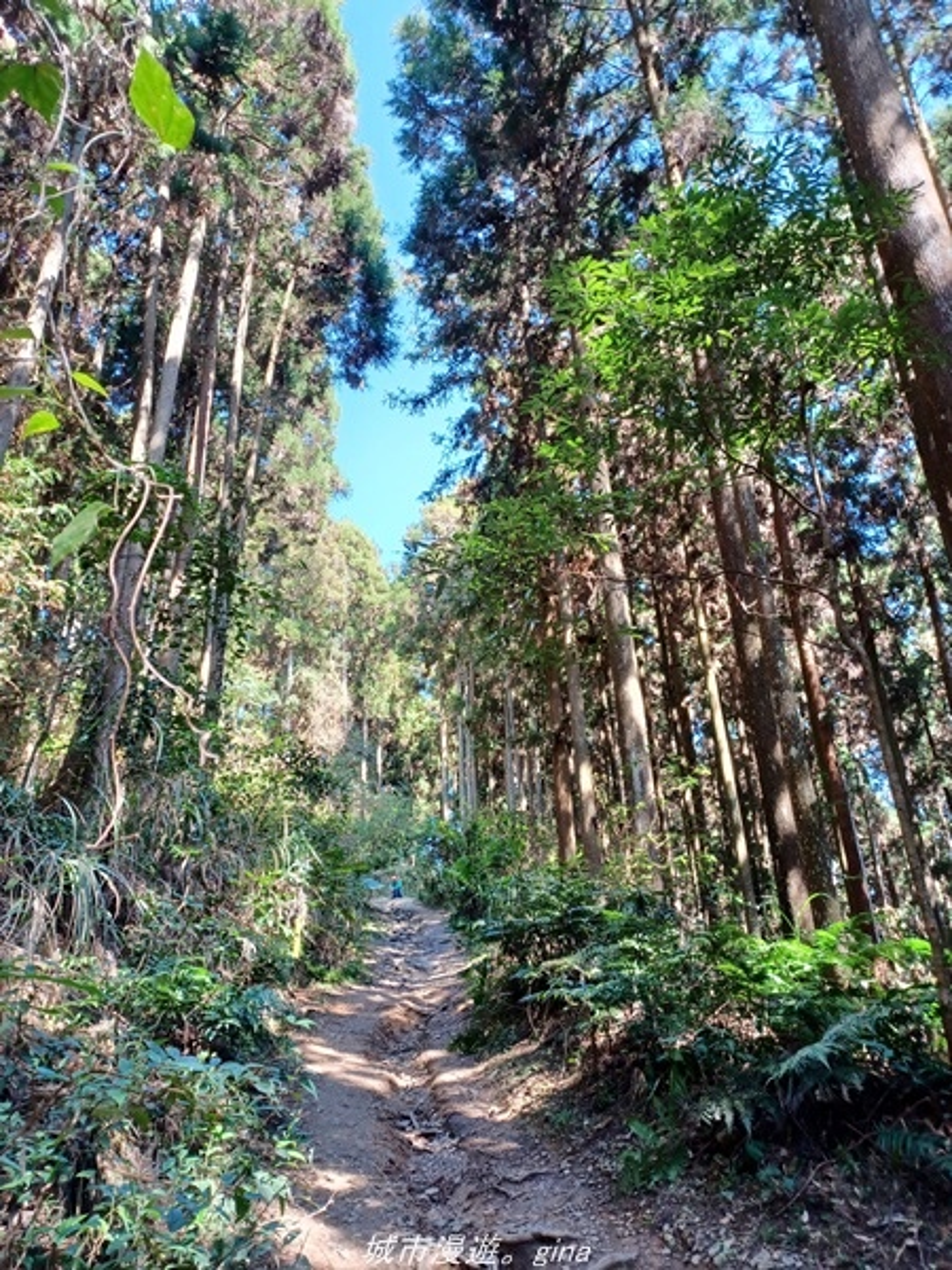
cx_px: 476
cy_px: 635
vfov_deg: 69.4
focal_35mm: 25
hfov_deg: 54.9
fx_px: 917
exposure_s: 1/59
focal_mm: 4.6
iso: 125
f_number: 1.8
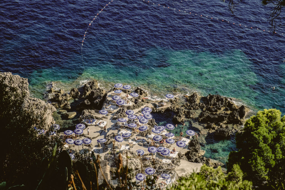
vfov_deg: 16.5
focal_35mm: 83
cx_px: 142
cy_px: 95
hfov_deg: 24.5
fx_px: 657
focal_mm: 55
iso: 400
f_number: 8
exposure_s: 1/280
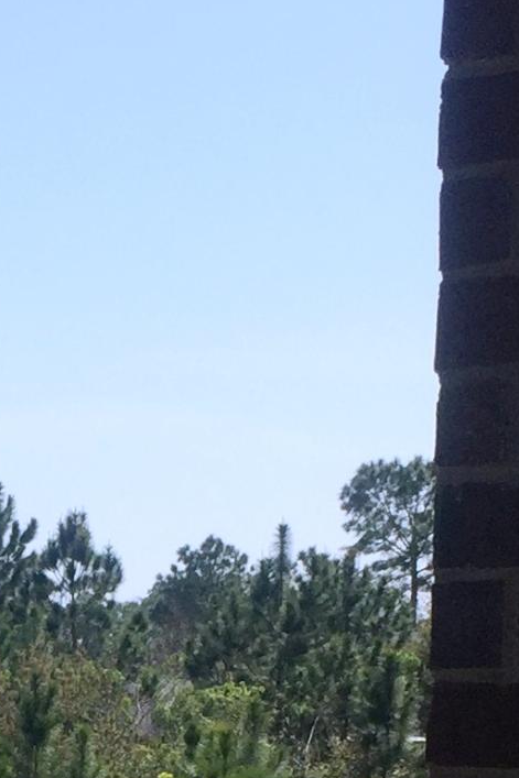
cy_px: 881
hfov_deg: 10.5
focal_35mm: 128
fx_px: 2769
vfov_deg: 15.5
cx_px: -127
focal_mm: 4.15
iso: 32
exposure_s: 1/2825
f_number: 2.2
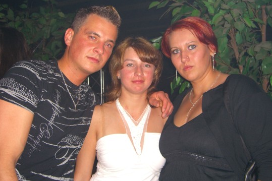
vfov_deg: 30.5
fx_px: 332
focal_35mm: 44
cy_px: 85
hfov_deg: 44.5
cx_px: 147
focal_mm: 7.9
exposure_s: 1/60
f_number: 2.8
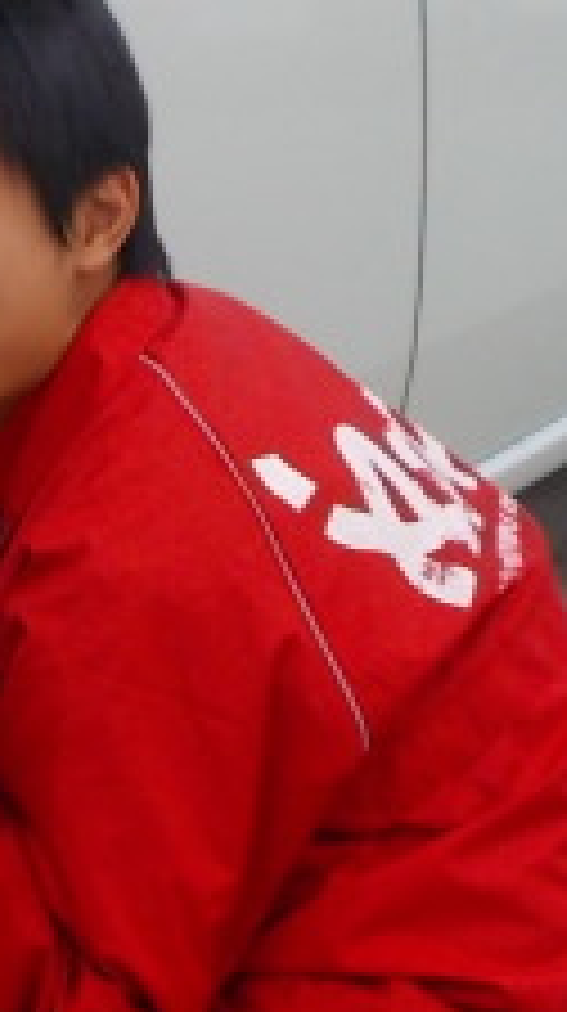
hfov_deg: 13.3
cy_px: 612
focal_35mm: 90
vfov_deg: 23.6
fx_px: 2414
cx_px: 32
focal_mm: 4.1
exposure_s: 1/25
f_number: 3.3
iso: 100
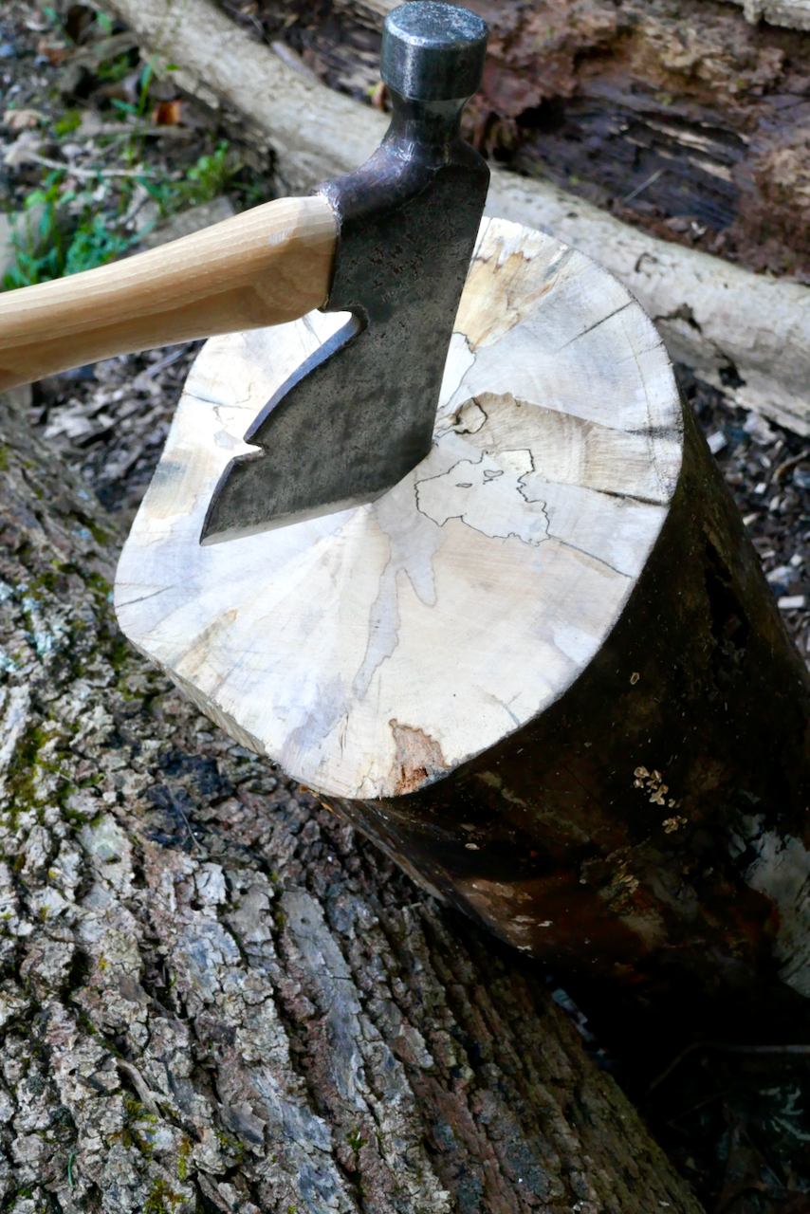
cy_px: 607
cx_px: 405
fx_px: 1552
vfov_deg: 42.7
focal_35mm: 46
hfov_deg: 29.3
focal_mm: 16.9
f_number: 8
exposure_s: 1/80
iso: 1000
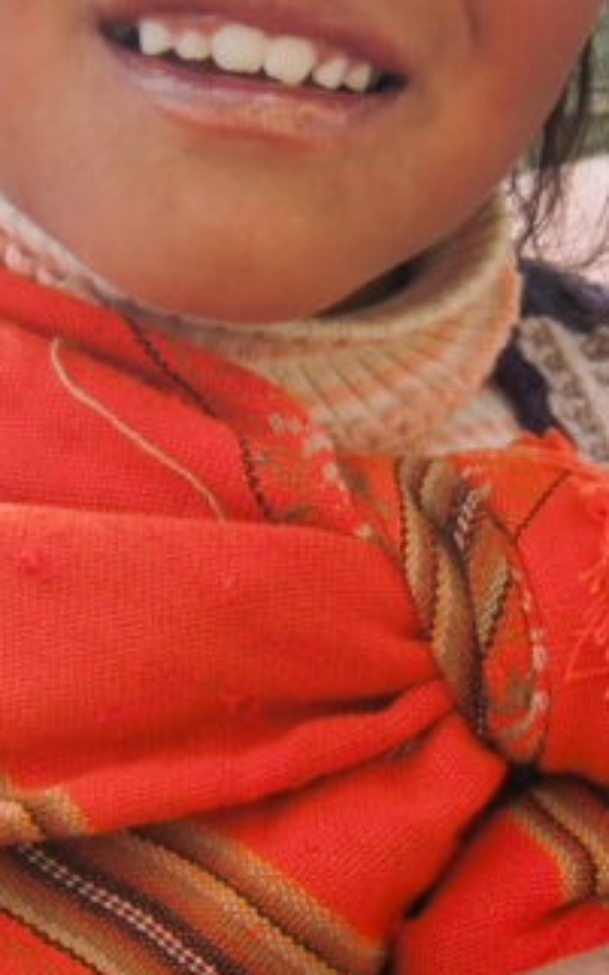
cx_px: 191
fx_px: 2153
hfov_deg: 16.1
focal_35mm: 81
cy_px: 536
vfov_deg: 25.5
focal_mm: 4.3
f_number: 3.2
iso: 64
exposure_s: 1/400
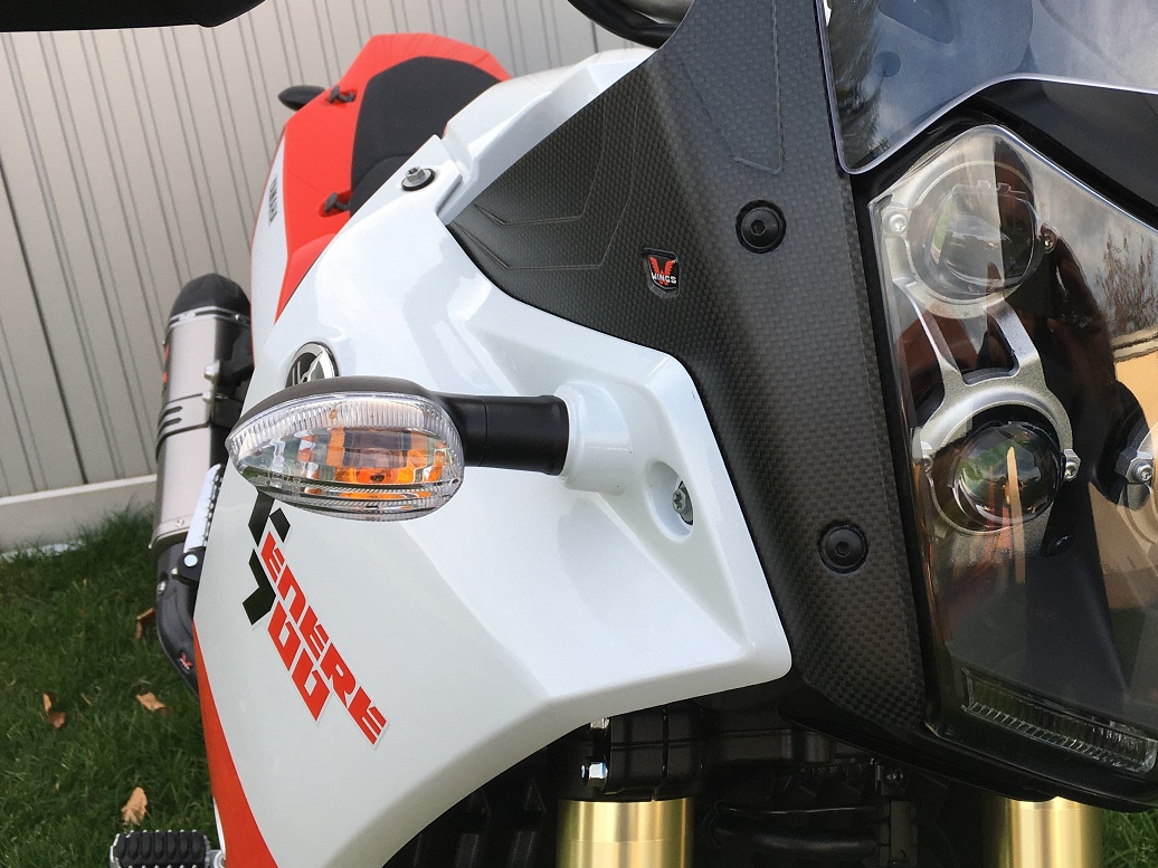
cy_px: 303
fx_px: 1405
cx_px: 811
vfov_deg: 34.1
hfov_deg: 43.9
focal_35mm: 42
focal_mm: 4.15
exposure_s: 1/215
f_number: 2.2
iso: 25
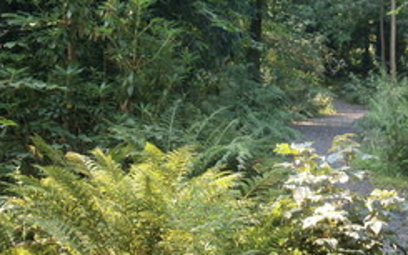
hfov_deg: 20.0
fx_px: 1156
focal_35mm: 104
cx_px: 260
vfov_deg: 12.6
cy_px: 155
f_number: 3.4
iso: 125
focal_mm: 8.3
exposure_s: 1/40
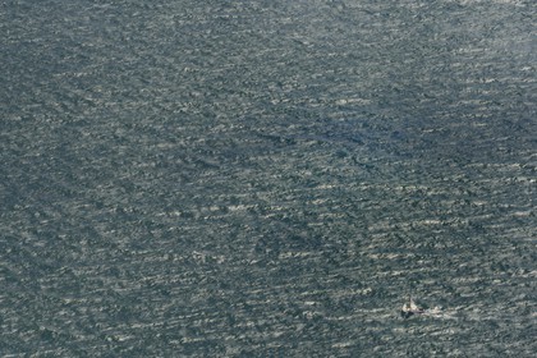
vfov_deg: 6.9
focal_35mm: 200
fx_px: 2983
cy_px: 179
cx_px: 268
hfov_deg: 10.3
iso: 200
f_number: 6.3
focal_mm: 200
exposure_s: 1/1000
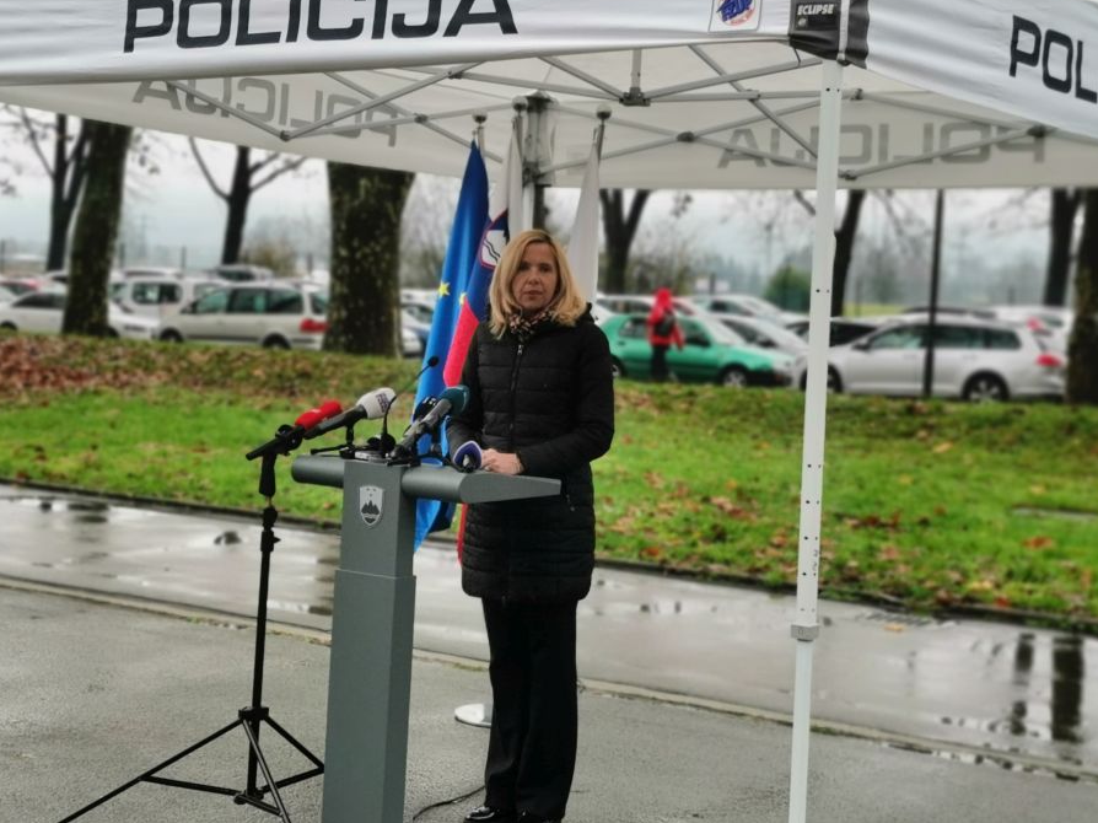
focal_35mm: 63
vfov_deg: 23.3
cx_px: 501
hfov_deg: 30.7
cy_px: 414
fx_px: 1998
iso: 50
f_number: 1.6
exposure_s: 1/797
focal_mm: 5.56
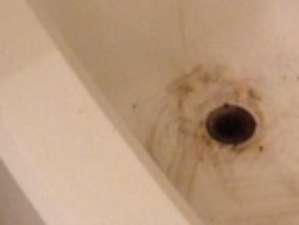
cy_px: -52
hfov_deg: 12.6
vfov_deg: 9.5
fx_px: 1331
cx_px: 330
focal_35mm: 154
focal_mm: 4.13
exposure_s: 1/20
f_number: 2.4
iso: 250
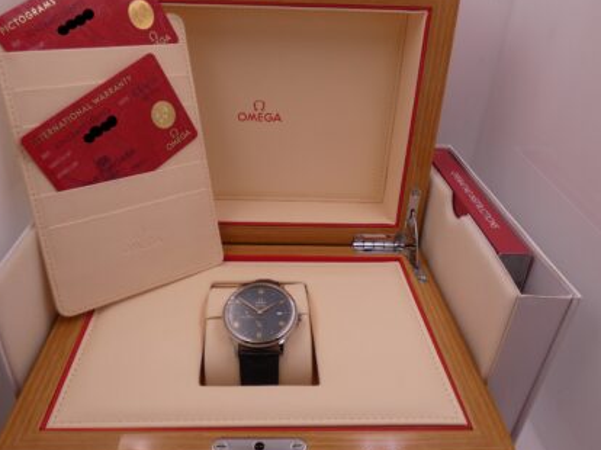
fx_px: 503
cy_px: 238
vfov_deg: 48.2
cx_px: 273
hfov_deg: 61.6
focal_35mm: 29
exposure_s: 1/320
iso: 80
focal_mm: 3.6
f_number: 2.8
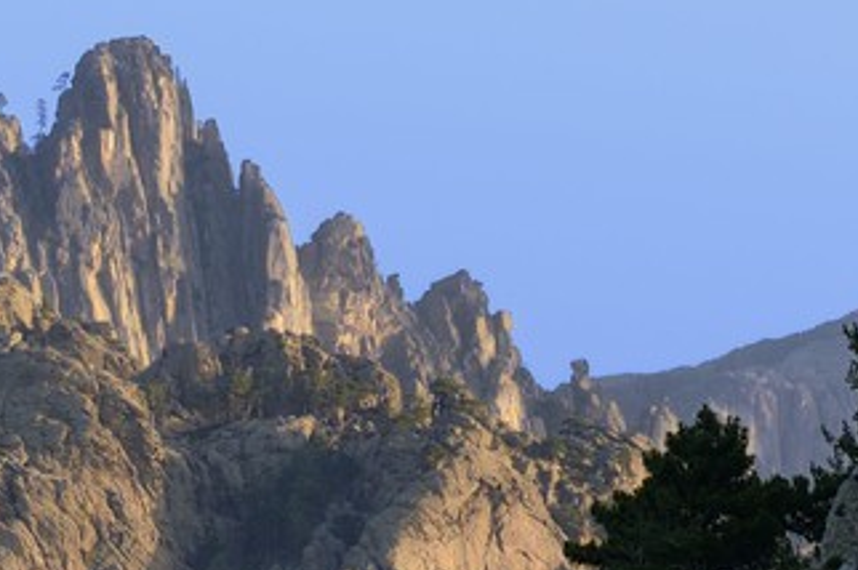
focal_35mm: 348
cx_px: -1124
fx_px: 8285
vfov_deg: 3.9
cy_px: 748
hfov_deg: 5.7
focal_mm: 70
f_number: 7.1
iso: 400
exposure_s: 1/160
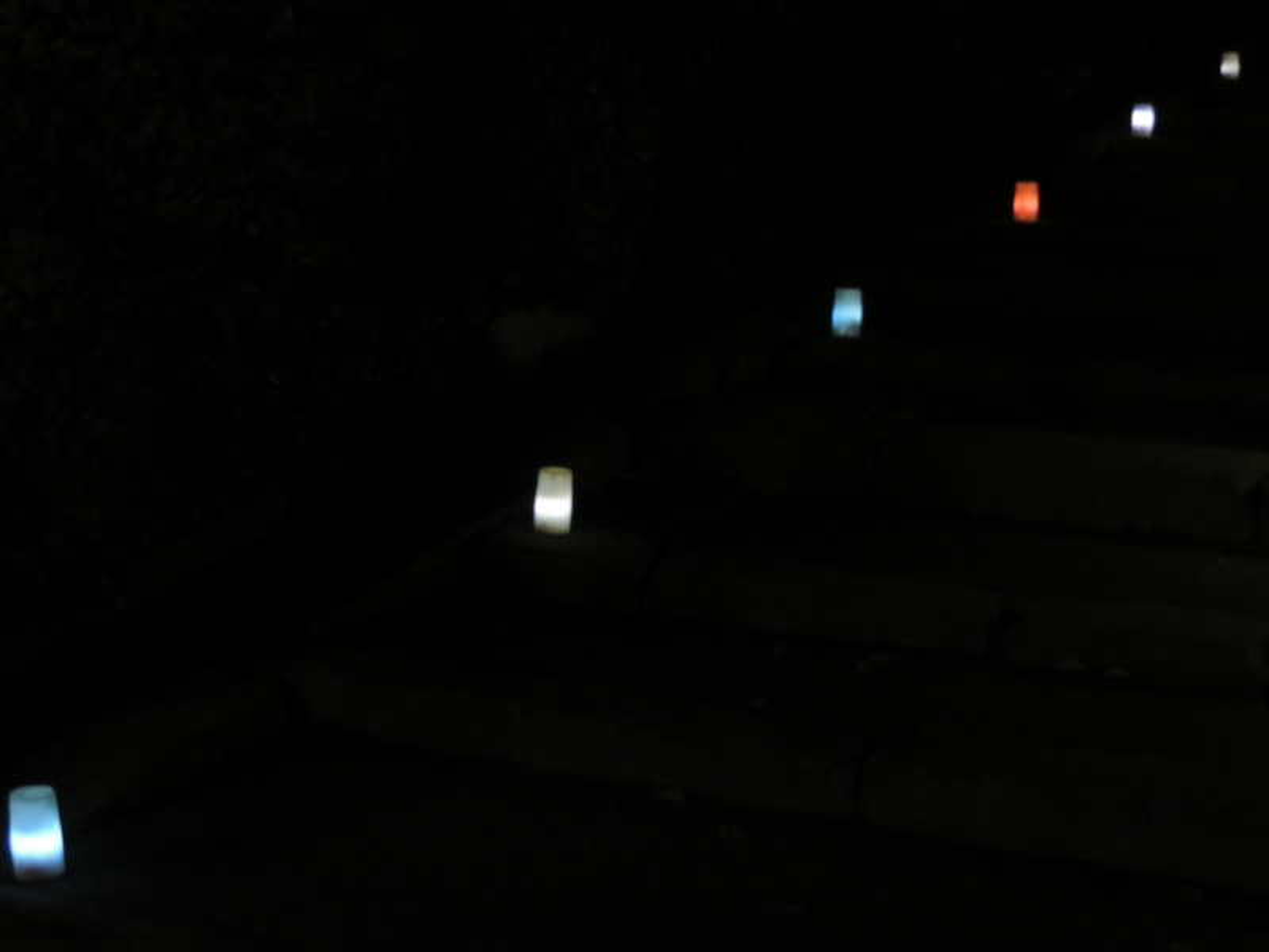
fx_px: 2016
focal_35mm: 55
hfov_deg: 34.9
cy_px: 476
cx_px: 634
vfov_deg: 26.6
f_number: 3.7
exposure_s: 1/15
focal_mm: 9.8
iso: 1600
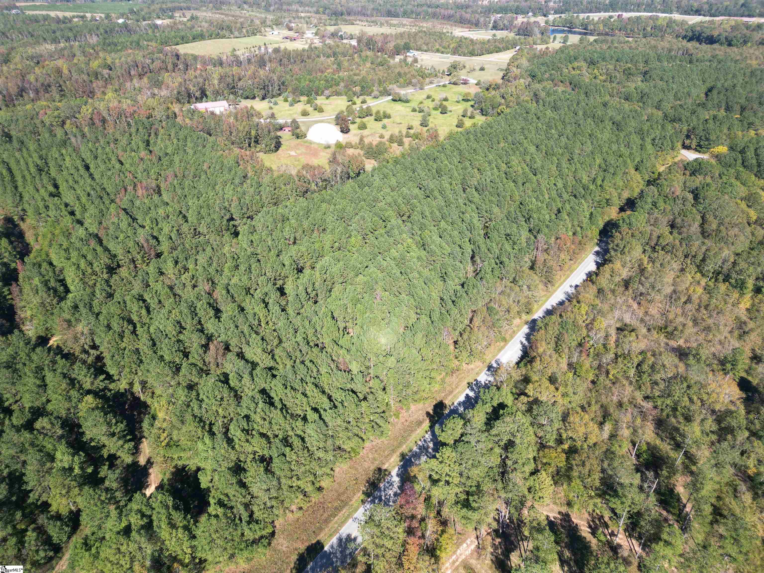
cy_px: 286
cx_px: 382
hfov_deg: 71.6
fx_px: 530
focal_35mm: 24
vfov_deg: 56.8
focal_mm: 6.72
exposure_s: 1/1000
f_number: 1.7
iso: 100
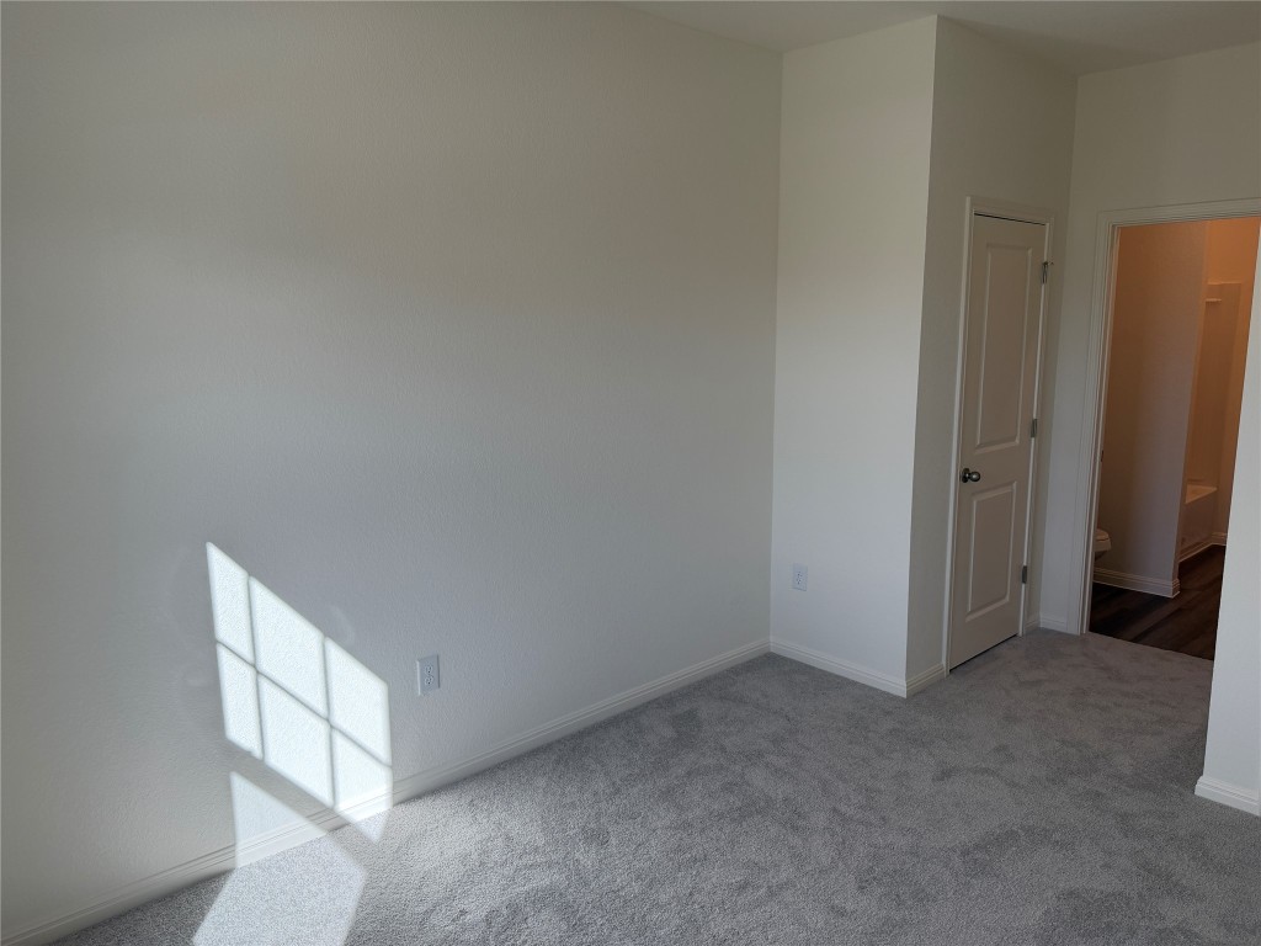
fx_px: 874
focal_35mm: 24
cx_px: 630
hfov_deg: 71.6
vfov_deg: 56.8
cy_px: 473
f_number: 1.78
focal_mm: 6.76
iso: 100
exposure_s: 1/507
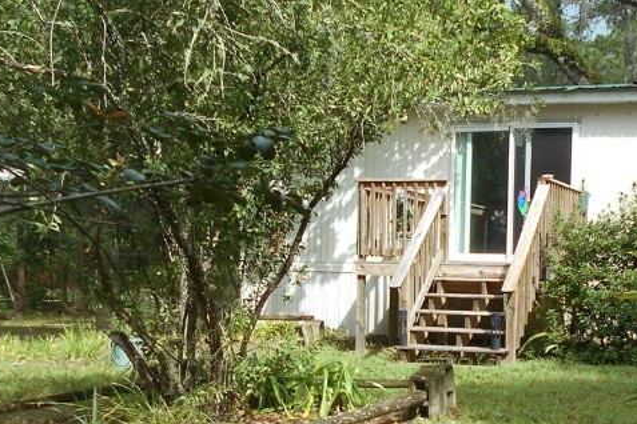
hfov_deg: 34.0
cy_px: 340
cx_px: 450
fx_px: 1026
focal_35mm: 58
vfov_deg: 23.0
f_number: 3.2
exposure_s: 1/400
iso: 80
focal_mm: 4.6
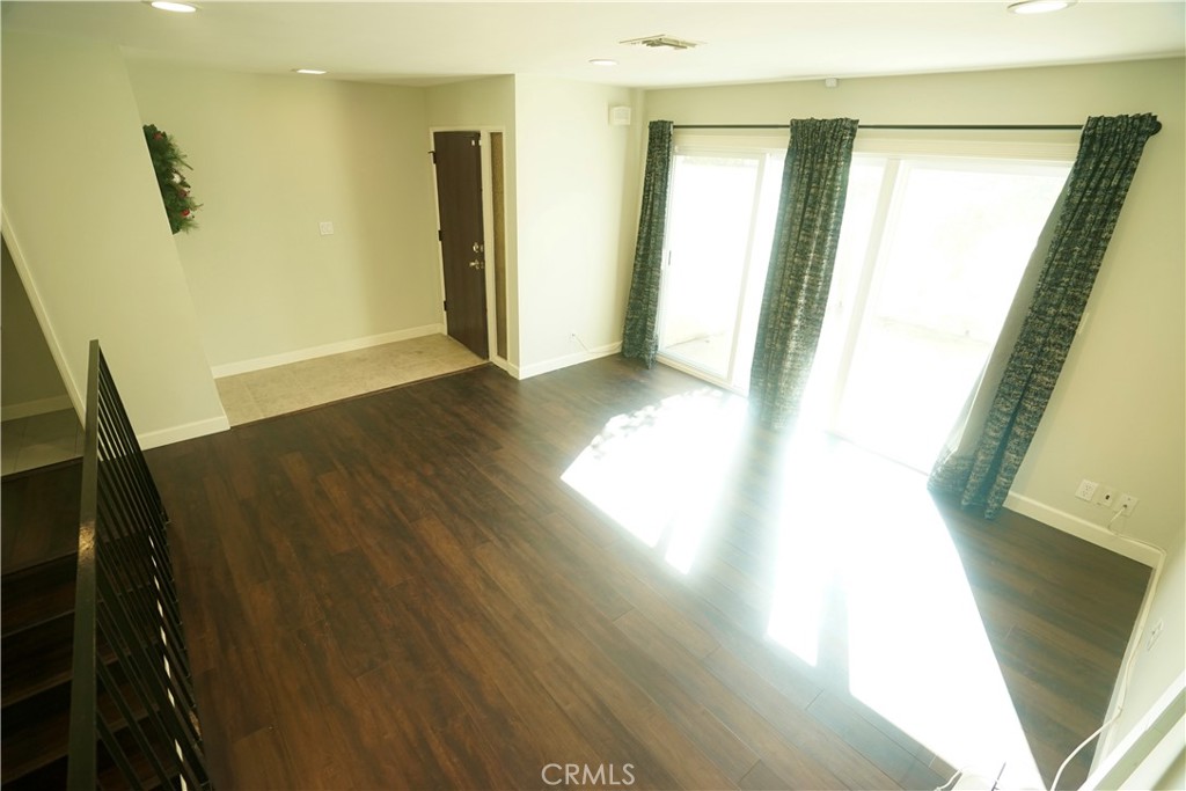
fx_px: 527
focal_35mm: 16
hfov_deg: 96.7
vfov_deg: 73.8
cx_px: 593
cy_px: 396
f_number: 4
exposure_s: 1/60
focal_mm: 16
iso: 400
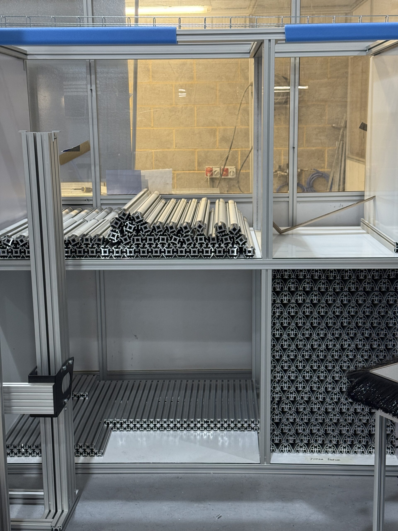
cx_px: 199
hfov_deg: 30.3
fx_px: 736
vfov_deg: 39.7
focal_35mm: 48
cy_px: 266
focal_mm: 6.76
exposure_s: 1/100
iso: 160
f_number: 1.78
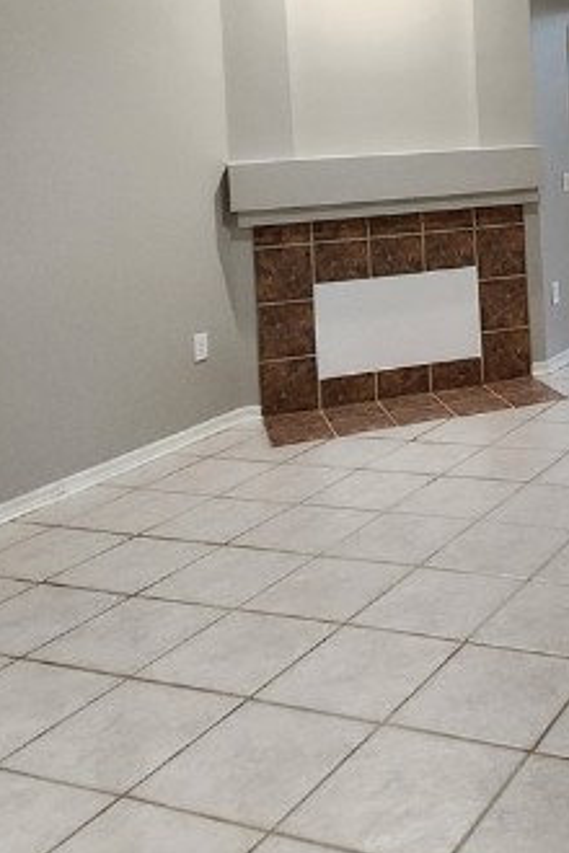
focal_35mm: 42
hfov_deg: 28.5
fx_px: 996
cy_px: 134
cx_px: 652
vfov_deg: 43.5
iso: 400
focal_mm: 1.74
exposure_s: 1/40
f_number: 2.2
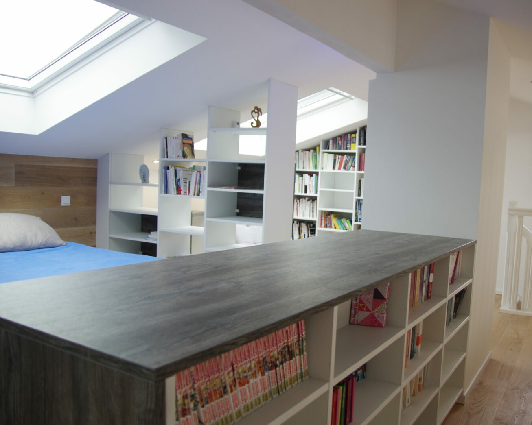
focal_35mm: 31
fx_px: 488
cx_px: 322
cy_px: 215
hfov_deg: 56.7
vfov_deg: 47.1
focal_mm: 18
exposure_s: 1/60
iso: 200
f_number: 3.5
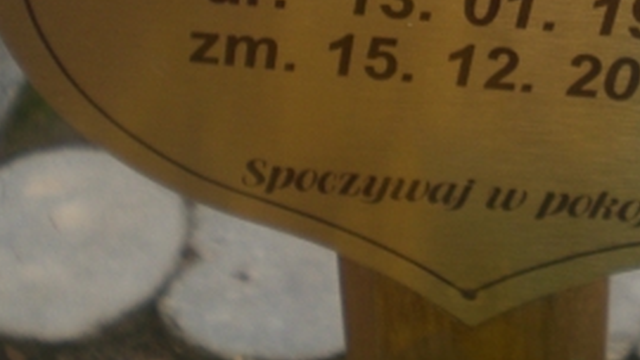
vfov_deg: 11.9
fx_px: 1663
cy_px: -156
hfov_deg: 21.5
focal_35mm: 98
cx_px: 517
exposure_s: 1/60
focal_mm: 6.3
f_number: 3.1
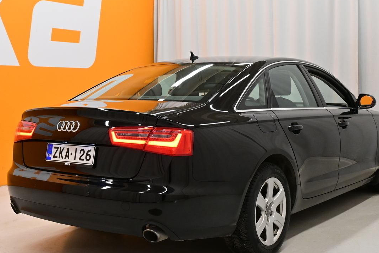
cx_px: 189
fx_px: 538
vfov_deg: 26.4
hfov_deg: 38.8
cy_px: 153
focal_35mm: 51
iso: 1000
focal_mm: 22.5
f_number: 5.6
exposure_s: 1/100
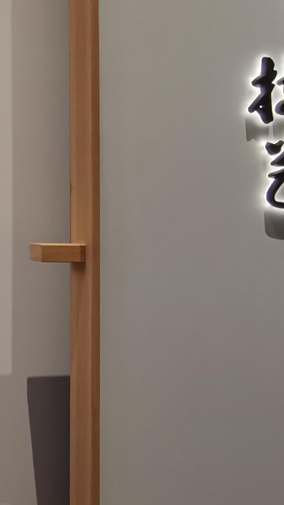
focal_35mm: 73
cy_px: 170
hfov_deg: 13.0
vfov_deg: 28.8
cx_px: -371
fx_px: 977
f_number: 2.2
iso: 160
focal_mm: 2.26
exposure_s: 1/60
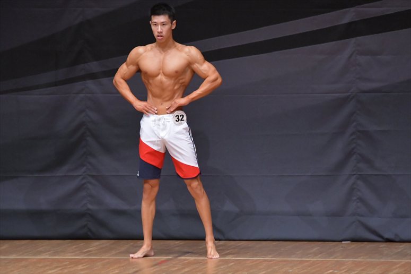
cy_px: 137
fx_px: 3937
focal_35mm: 345
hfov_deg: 6.0
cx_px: 206
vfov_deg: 4.0
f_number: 5.6
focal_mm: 230
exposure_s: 1/400
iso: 6400
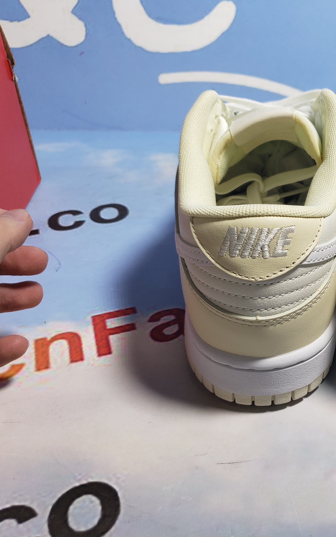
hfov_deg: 31.8
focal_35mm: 37
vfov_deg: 52.7
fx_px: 542
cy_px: 268
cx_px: 337
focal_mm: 4.3
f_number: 1.5
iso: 50
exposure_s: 1/404
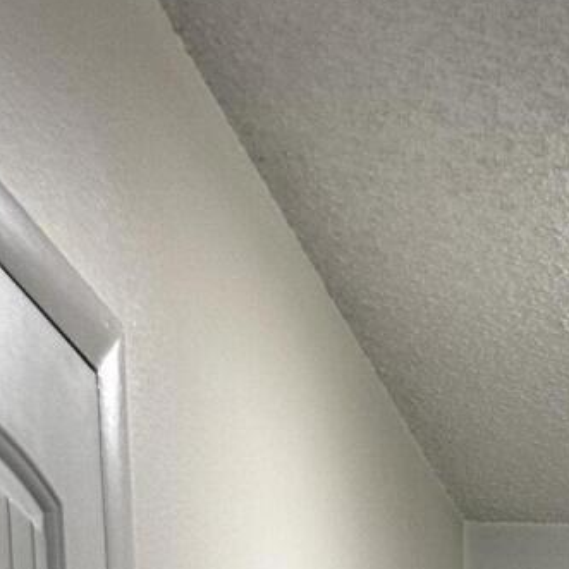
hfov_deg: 12.7
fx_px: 2380
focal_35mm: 128
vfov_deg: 10.4
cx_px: 944
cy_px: 1612
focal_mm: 6.86
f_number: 1.78
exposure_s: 1/120
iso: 200
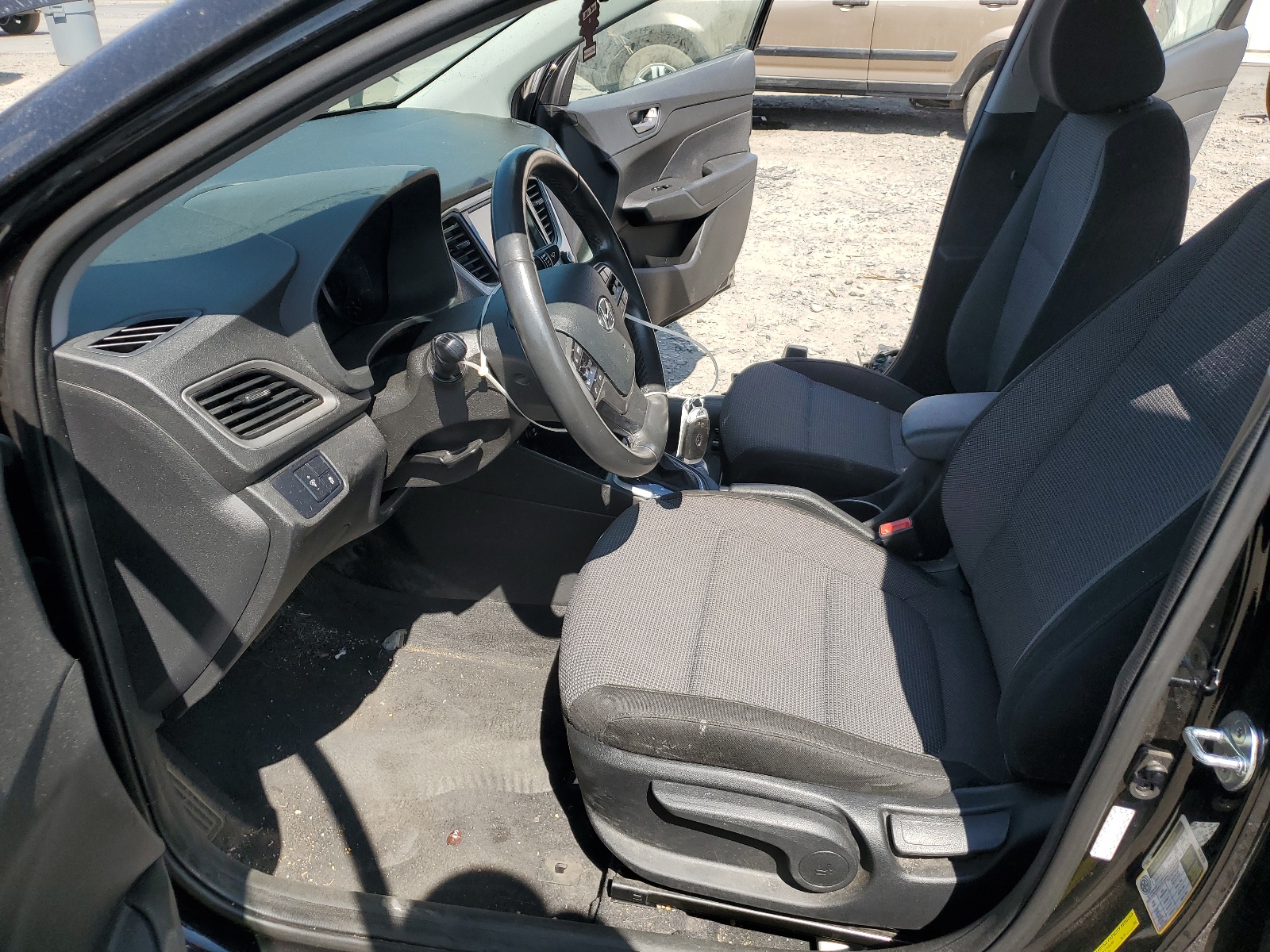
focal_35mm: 26
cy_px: 476
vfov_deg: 53.1
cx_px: 635
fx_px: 954
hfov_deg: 67.3
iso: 50
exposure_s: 1/1250
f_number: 1.5
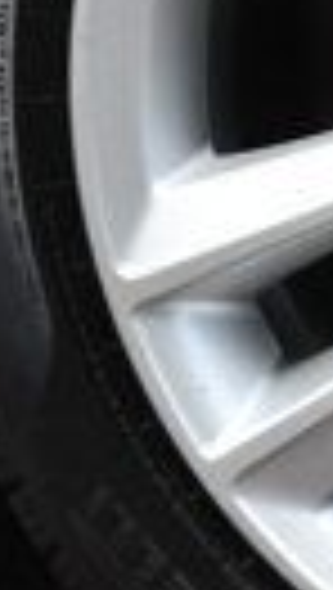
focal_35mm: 860
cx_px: 693
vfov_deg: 2.5
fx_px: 13457
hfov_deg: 1.4
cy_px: 65
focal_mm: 112
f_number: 5.6
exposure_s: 1/250
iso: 400
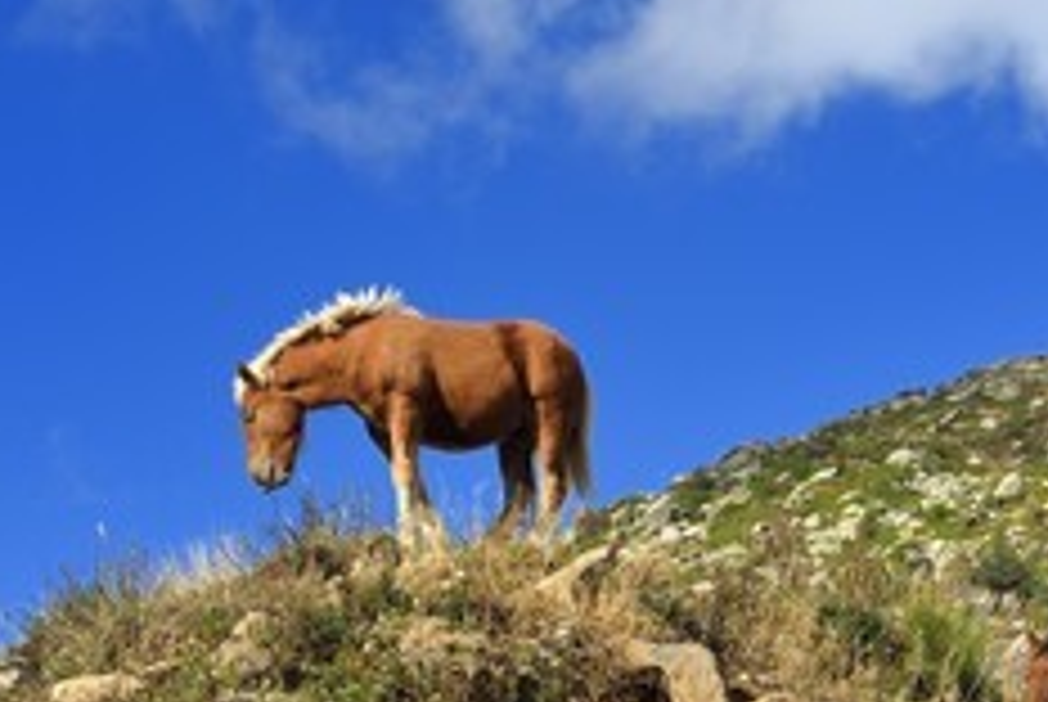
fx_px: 3673
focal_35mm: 126
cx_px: 643
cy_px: 482
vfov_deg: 10.9
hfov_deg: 16.2
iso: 200
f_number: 13
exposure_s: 1/250
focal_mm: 70
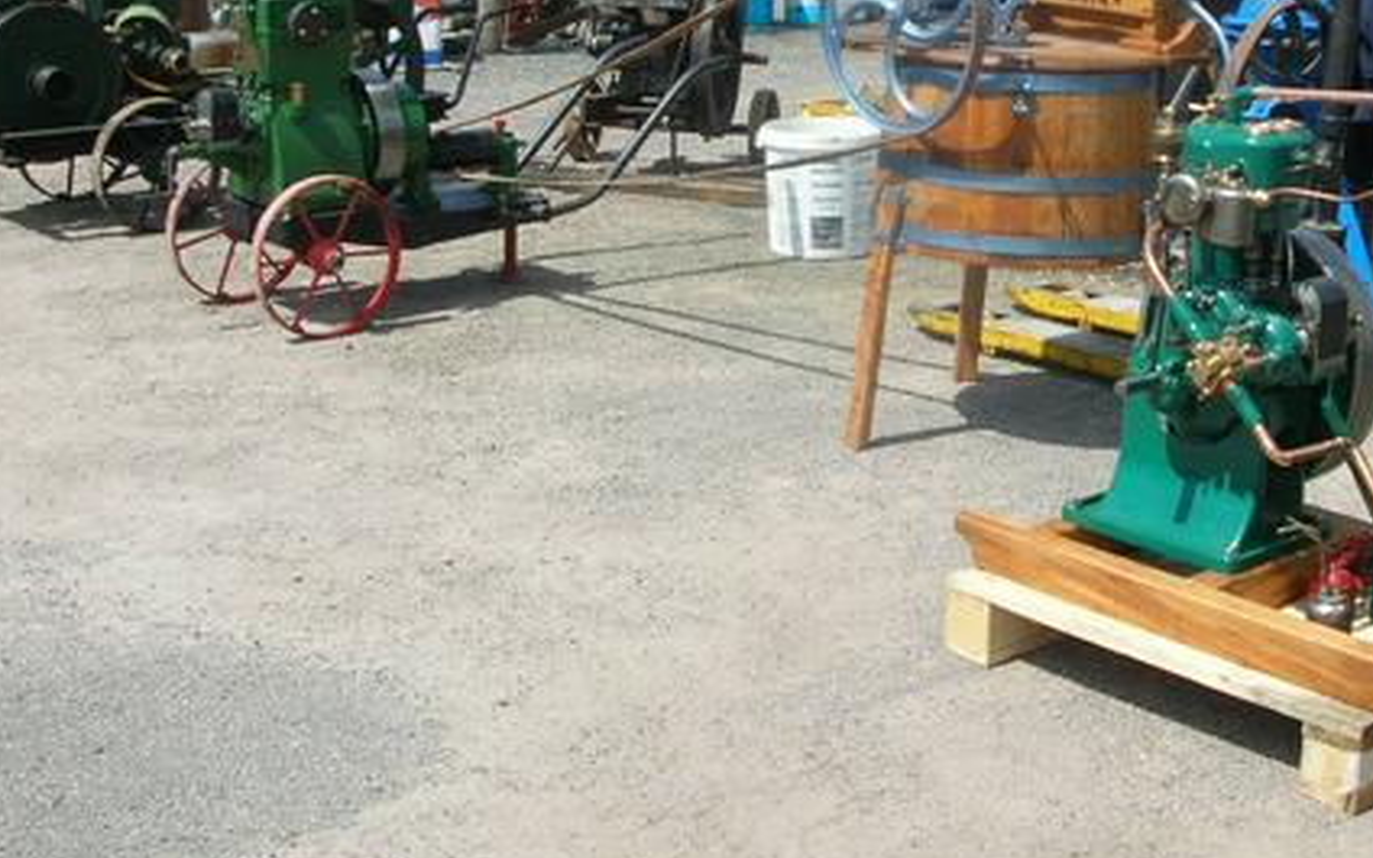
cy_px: 178
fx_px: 2095
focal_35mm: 56
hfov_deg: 35.8
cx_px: 959
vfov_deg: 22.8
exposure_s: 1/227
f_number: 5.6
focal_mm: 5.8
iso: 50
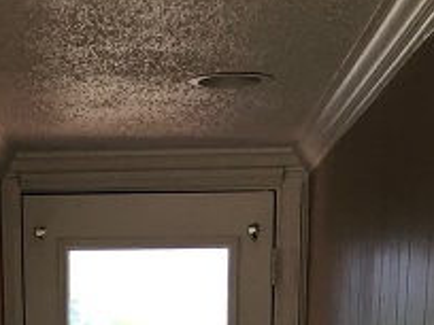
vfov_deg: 11.4
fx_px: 1379
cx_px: 89
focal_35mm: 110
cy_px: 752
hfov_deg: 17.7
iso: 40
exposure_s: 1/20
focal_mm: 3.99
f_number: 1.8
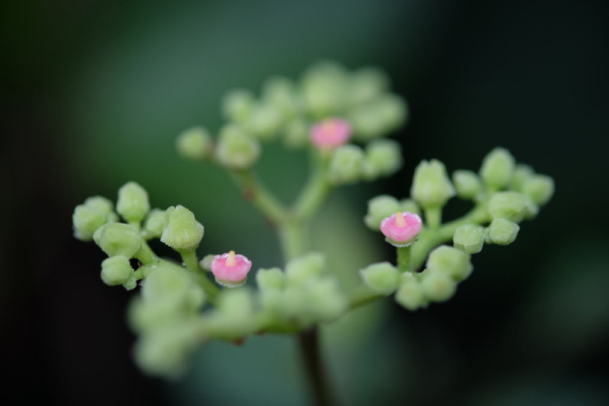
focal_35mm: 91
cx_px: 303
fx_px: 1539
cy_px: 202
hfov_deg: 22.4
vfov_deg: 15.0
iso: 400
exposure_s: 1/60
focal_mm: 60
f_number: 2.4
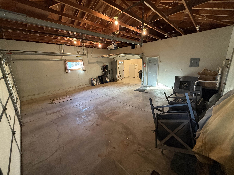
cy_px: 88
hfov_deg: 102.1
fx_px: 95
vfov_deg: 85.7
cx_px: 117
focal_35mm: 14
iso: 400
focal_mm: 2.22
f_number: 2.2
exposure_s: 1/120
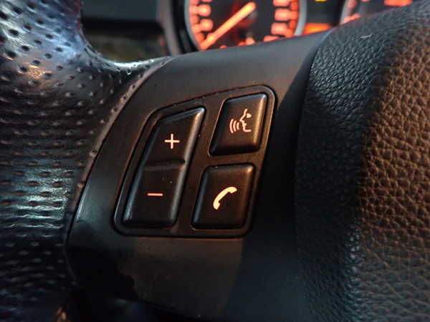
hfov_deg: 69.4
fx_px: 311
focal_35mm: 25
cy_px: 161
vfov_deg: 54.9
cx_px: 215
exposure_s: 1/8
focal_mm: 4.5
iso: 1000
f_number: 2
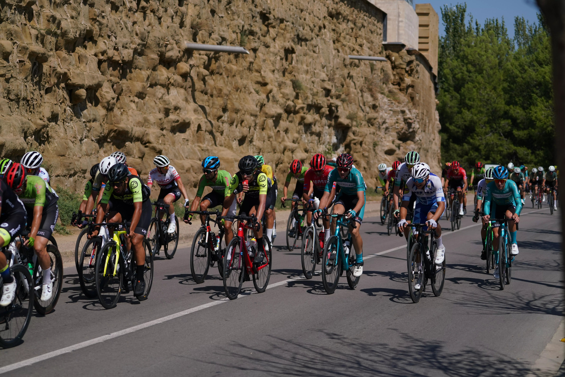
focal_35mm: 98
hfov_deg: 20.8
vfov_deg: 14.0
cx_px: 282
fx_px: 1538
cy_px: 188
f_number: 4
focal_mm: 98
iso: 400
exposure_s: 1/8000
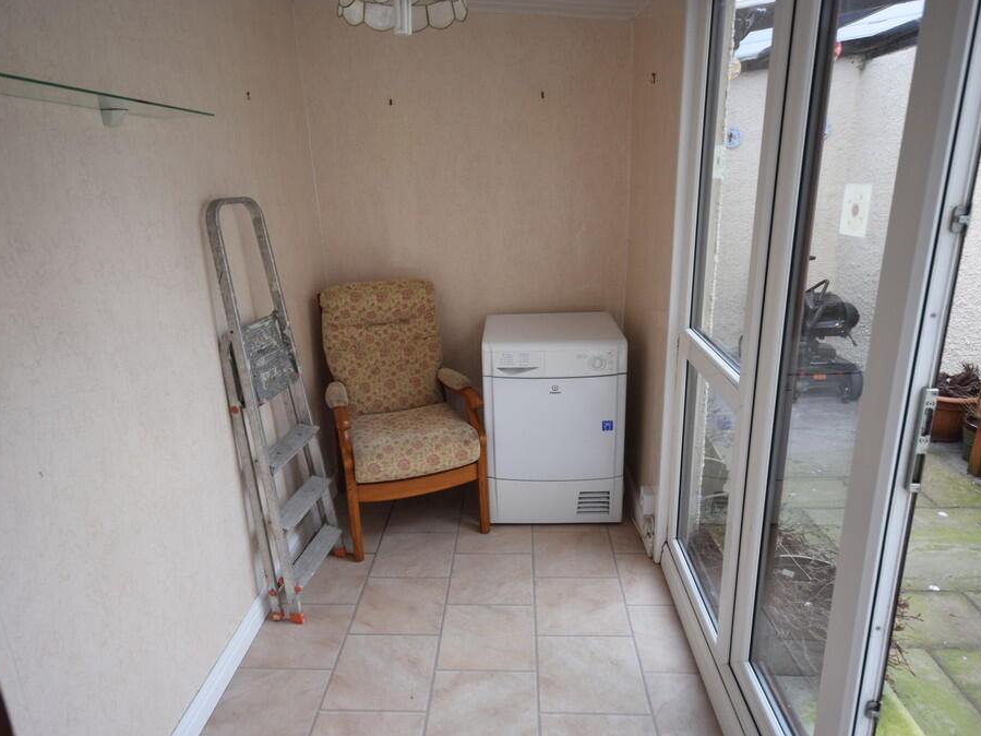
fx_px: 652
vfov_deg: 58.9
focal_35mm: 23
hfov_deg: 73.9
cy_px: 365
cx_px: 478
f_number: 5.6
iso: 400
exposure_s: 1/125
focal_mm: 14
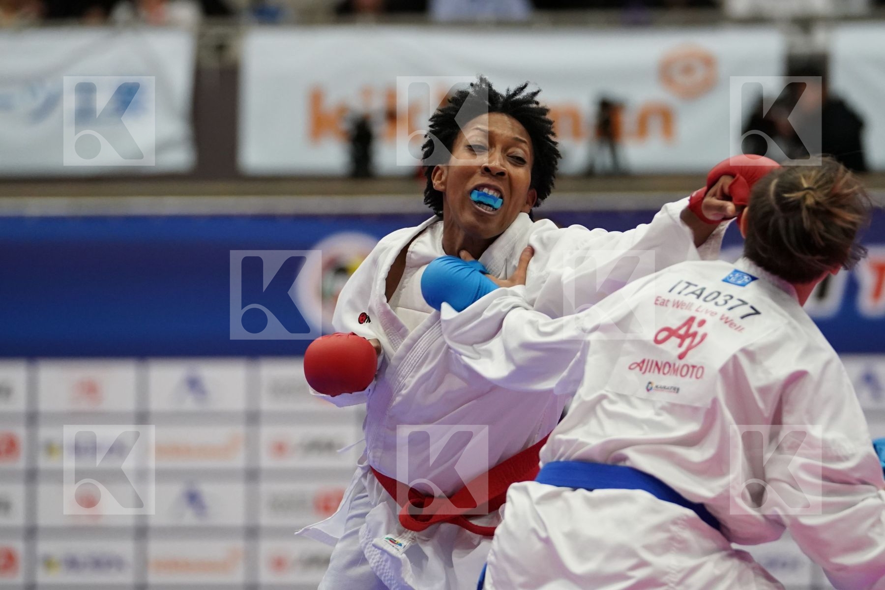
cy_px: 295
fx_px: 5555
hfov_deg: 9.1
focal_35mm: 226
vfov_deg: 6.1
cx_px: 442
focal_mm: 151
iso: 3200
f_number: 2.8
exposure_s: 1/1000
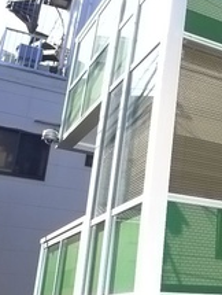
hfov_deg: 17.0
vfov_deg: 24.9
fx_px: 665
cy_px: 119
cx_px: 341
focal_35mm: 78
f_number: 3.2
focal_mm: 5.1
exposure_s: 1/500
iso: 400
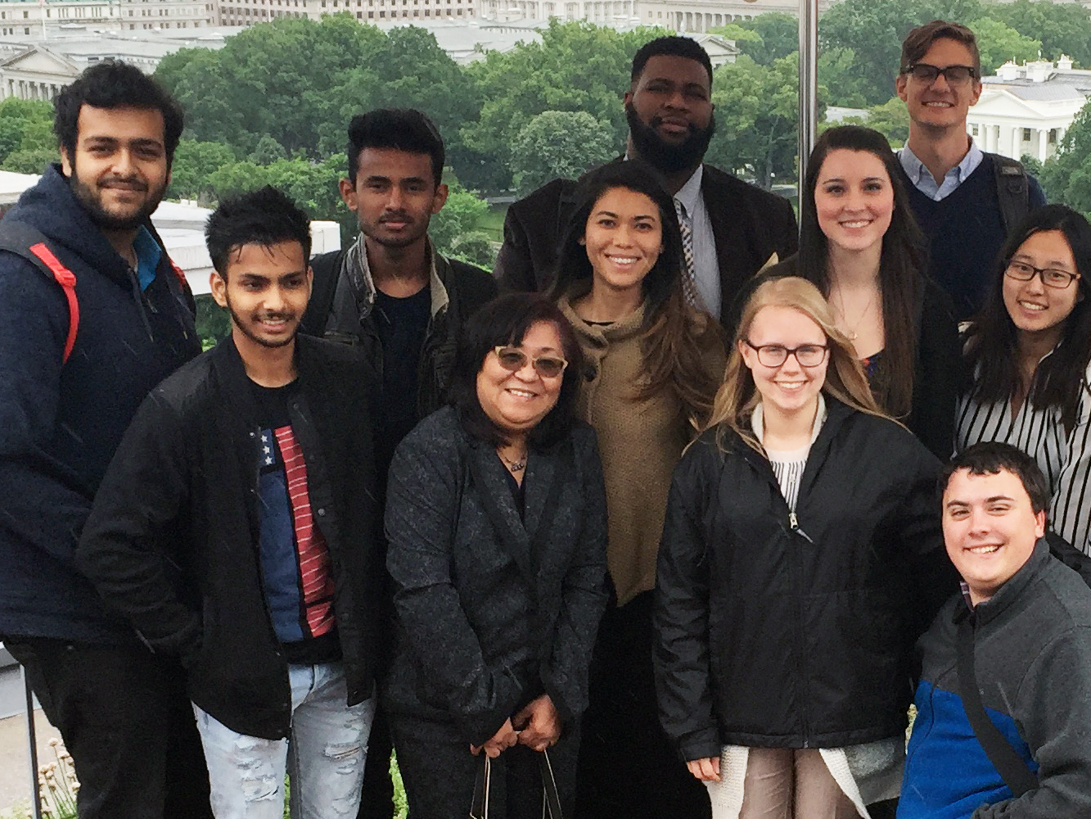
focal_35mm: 71
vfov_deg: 20.7
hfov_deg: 27.1
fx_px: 2238
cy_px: 535
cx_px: 791
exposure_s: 1/344
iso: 32
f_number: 2.2
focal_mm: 4.15
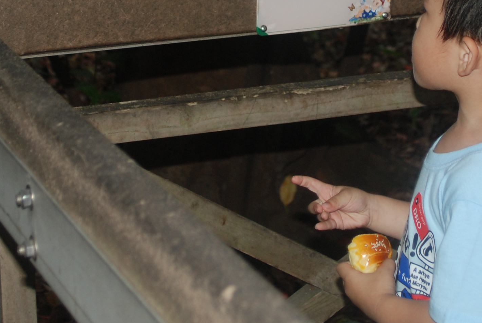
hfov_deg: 17.8
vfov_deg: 11.8
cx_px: 283
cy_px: -9
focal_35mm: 115
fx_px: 1542
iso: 200
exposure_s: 1/60
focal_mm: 28
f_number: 3.5
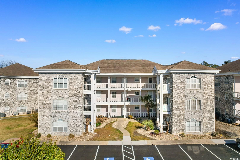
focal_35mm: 22
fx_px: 147
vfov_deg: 57.2
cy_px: 80
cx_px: 120
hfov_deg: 78.6
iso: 150
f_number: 2.8
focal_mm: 8.38
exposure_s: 1/1000
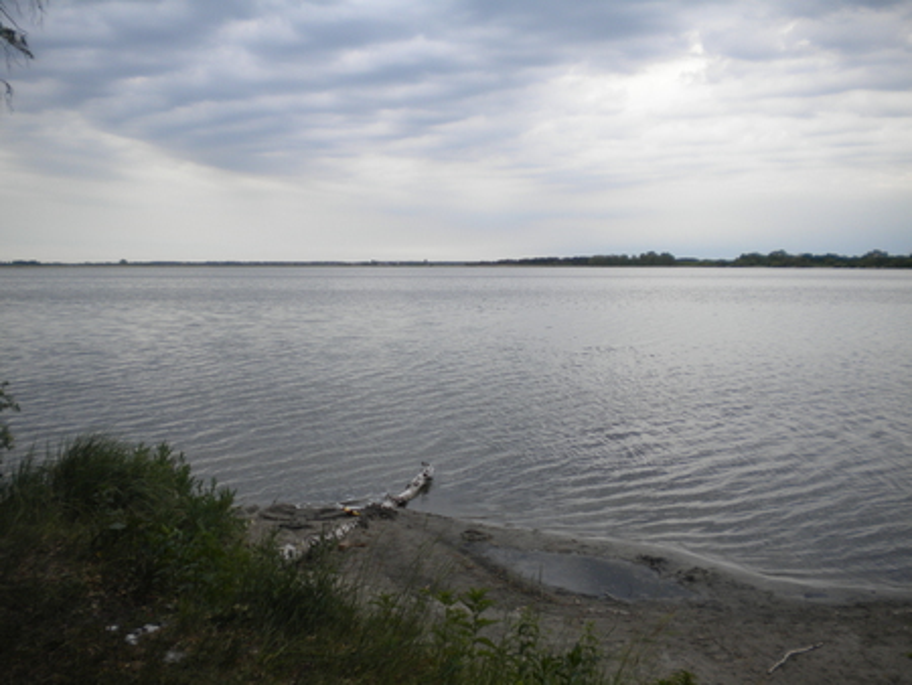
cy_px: 342
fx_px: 923
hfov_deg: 52.6
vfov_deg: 40.7
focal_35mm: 35
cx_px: 456
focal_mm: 6.3
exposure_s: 1/213
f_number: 3.1
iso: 80
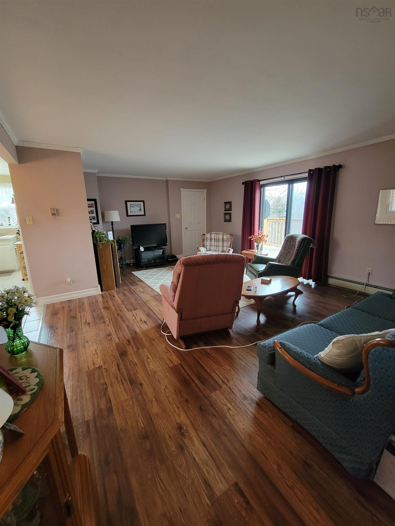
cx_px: 198
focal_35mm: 13
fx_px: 198
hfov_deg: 89.9
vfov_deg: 106.2
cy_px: 263
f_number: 2.2
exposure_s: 1/30
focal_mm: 2.2
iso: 500
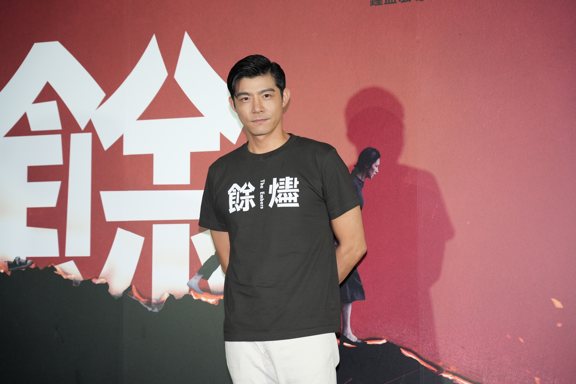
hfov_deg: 27.0
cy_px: 192
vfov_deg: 18.2
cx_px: 288
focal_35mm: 75
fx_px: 1200
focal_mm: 75
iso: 1000
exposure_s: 1/200
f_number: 4
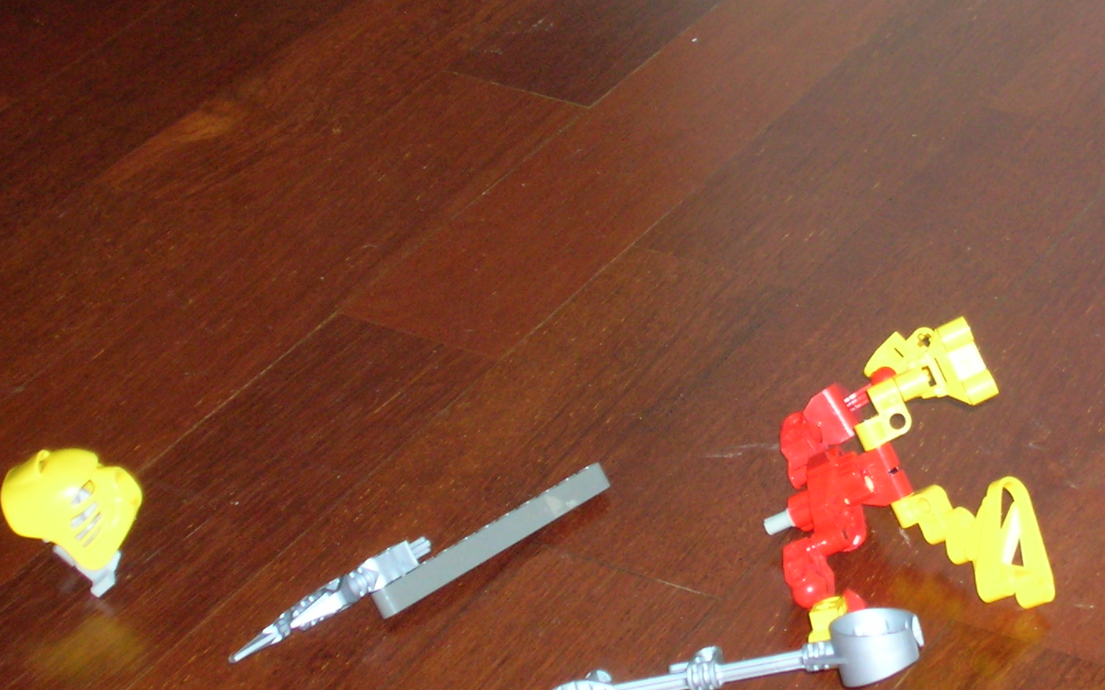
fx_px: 3613
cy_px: 104
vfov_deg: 10.9
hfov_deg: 17.3
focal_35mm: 120
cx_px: 853
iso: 143
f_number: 3.9
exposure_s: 1/60.1
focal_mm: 11.7
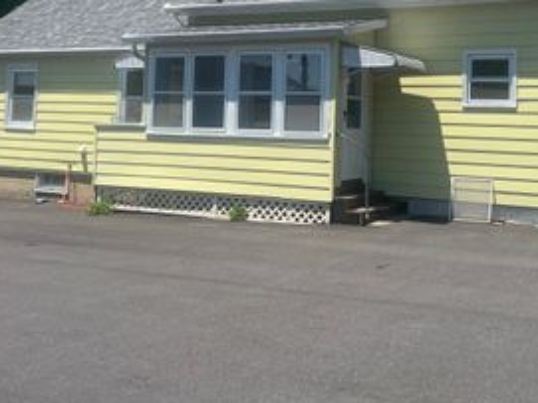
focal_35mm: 48
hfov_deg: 39.6
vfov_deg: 29.6
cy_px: 84
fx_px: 746
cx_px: 314
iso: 50
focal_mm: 5.7
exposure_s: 1/3968
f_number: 1.5
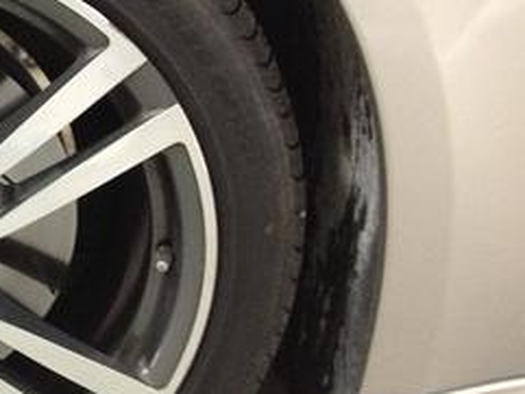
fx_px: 1411
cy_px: 209
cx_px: -137
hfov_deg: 19.6
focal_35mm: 93
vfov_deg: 15.9
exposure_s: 1/20
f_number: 2.4
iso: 400
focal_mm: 4.28
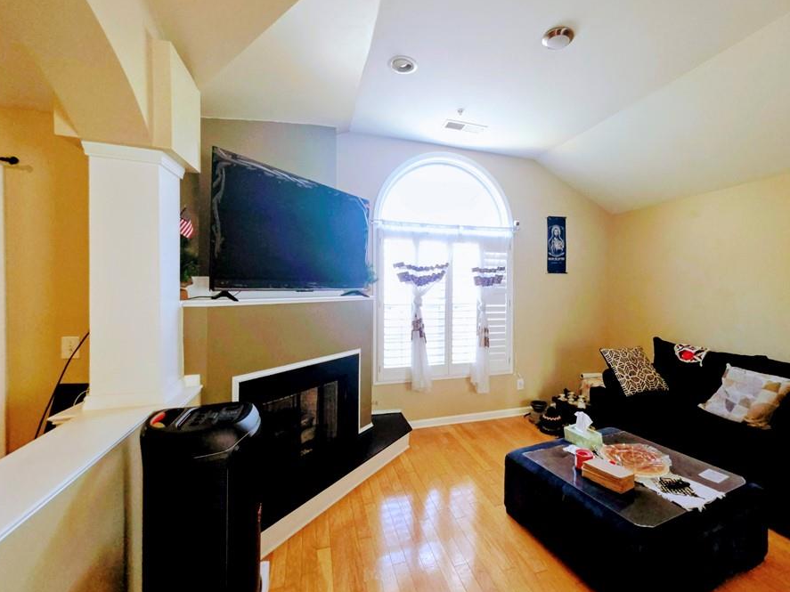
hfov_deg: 97.6
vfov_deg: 81.7
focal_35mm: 15
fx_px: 342
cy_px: 295
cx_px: 448
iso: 200
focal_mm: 2.2
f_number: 1.9
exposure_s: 1/60
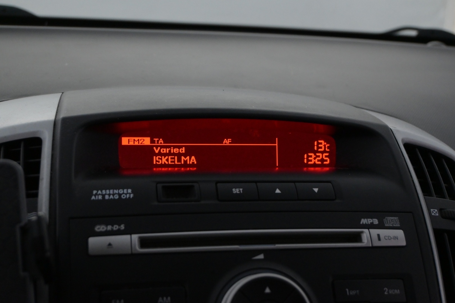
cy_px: 152
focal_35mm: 51
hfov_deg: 38.9
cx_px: 228
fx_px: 645
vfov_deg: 26.5
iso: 2500
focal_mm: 34
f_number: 6.3
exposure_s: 1/125
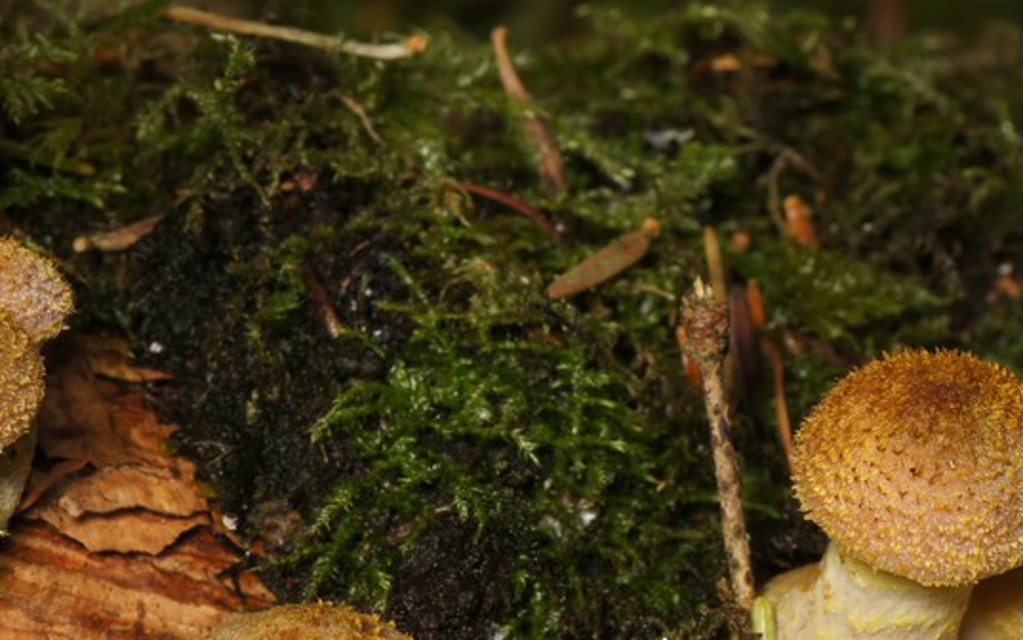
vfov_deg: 4.3
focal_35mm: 307
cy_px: 635
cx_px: 446
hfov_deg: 6.8
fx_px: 8562
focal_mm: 90
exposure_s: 1/160
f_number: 11
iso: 400
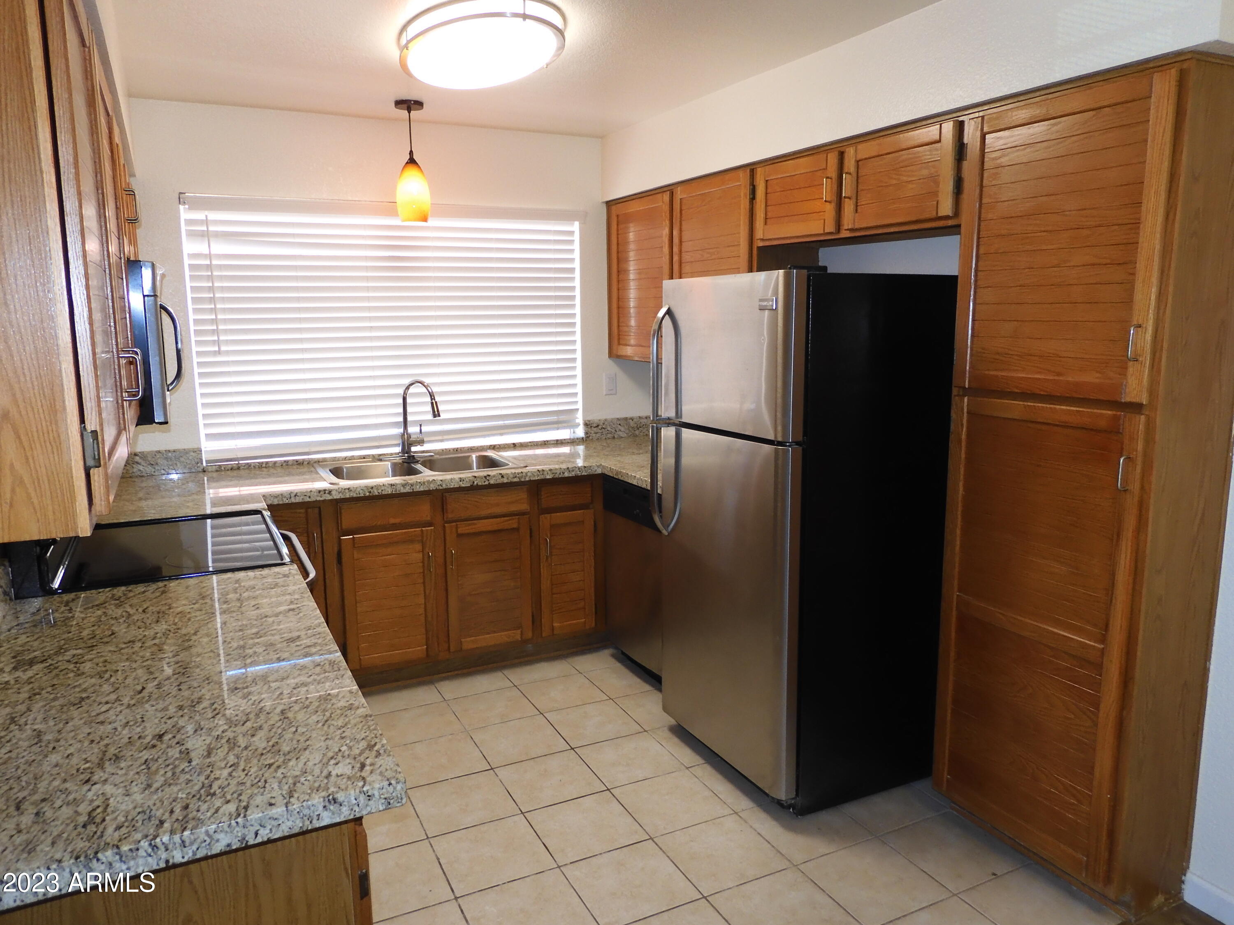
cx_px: 617
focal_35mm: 24
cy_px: 462
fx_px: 856
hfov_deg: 71.6
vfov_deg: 56.8
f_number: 3.4
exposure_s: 1/30
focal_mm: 4.3
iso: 200
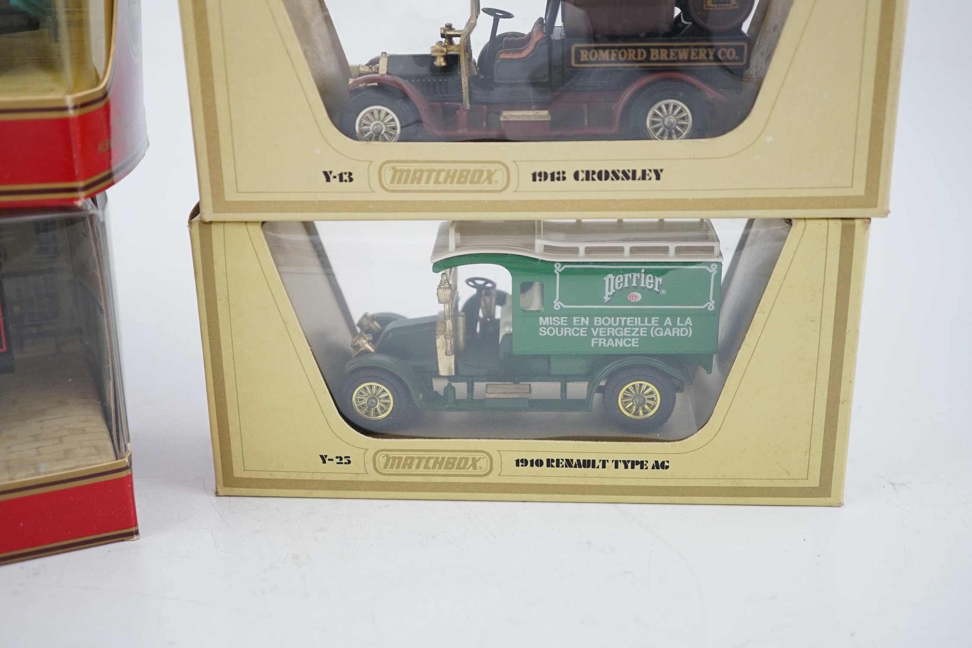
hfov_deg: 43.6
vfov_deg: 29.9
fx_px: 1215
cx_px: 486
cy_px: 324
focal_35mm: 45
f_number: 3.5
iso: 320
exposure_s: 1/60
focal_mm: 30
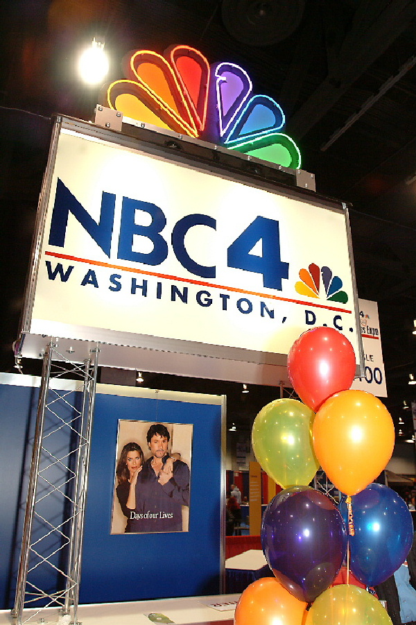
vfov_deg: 70.5
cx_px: 208
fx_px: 442
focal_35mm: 26
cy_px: 312
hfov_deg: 50.4
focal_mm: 17
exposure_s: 1/125
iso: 800
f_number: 4
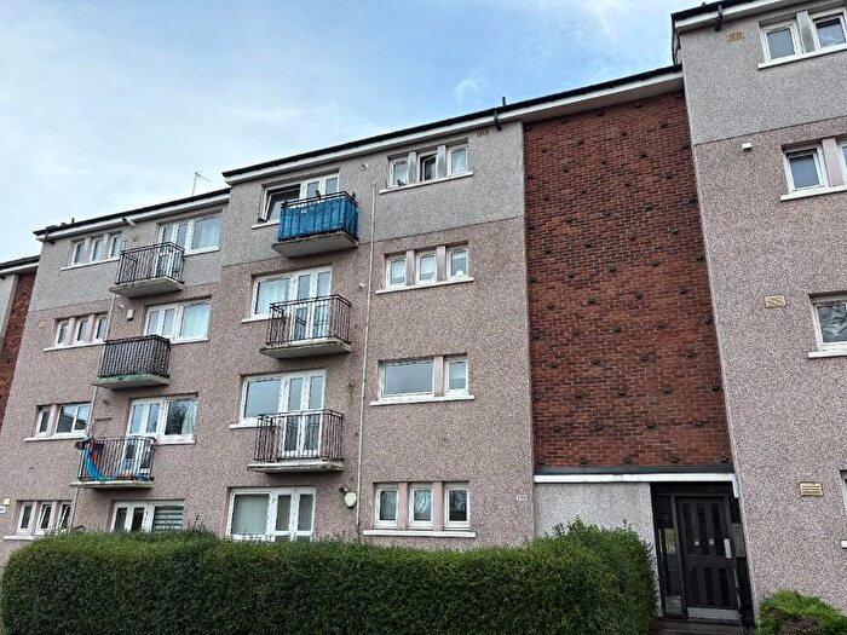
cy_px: 318
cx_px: 424
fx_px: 636
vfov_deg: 53.1
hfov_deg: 67.3
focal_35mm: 26
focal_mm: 5.96
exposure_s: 1/1239
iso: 50
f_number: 1.6
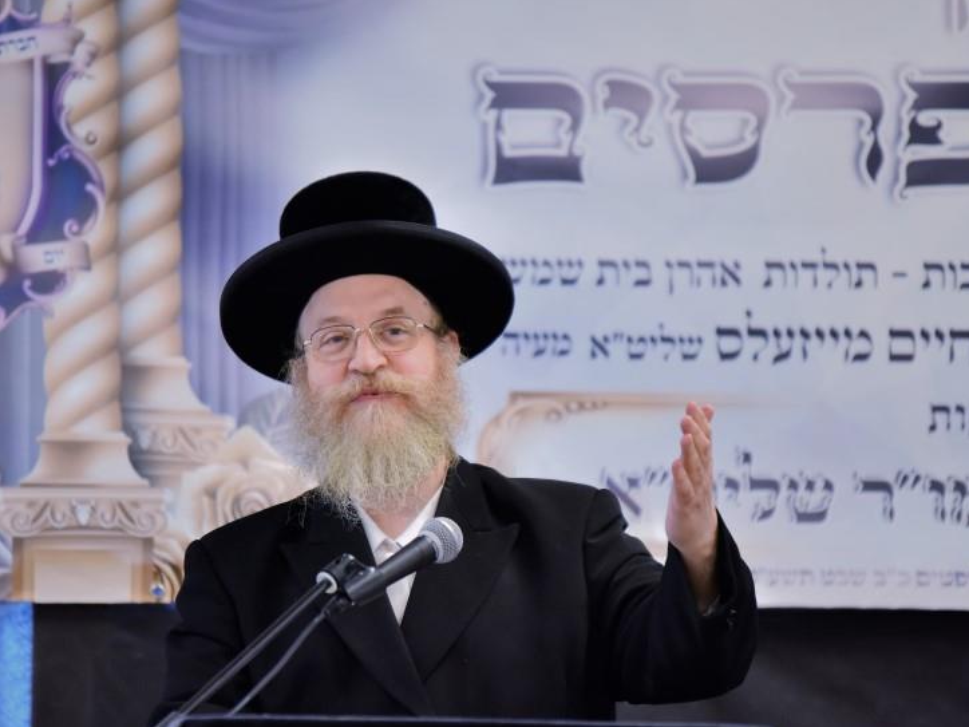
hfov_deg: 7.3
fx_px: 7614
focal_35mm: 272
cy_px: 409
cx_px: 384
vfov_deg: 5.5
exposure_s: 1/400
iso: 1600
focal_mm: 200
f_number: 2.8
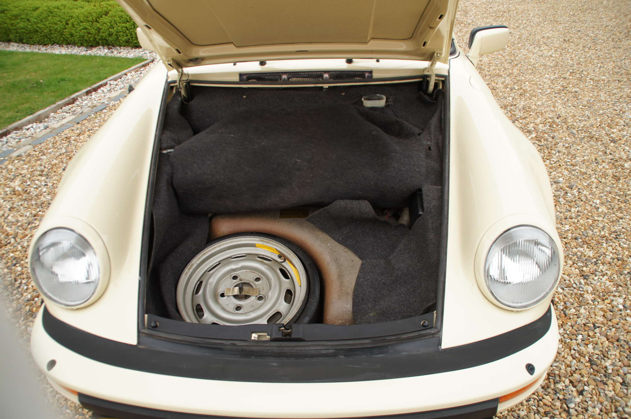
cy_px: 210
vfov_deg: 47.8
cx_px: 316
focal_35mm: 27
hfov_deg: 67.4
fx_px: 473
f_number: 4.5
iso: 100
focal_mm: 18
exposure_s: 1/200
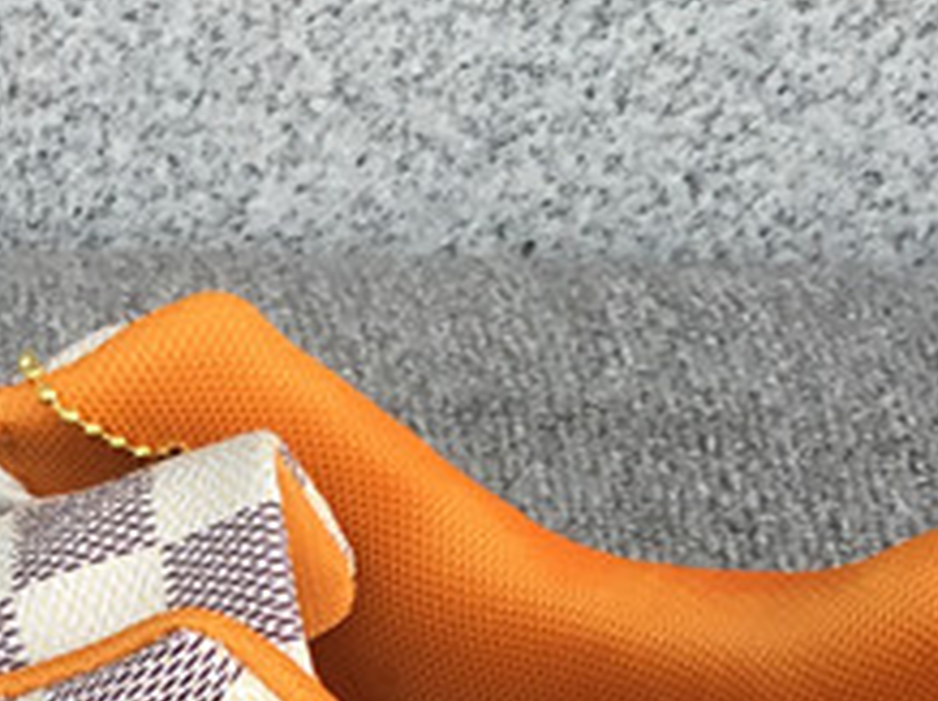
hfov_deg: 15.0
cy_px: 1327
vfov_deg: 10.7
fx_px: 3465
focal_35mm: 128
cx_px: -146
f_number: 2.4
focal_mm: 3.3
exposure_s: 1/314
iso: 25
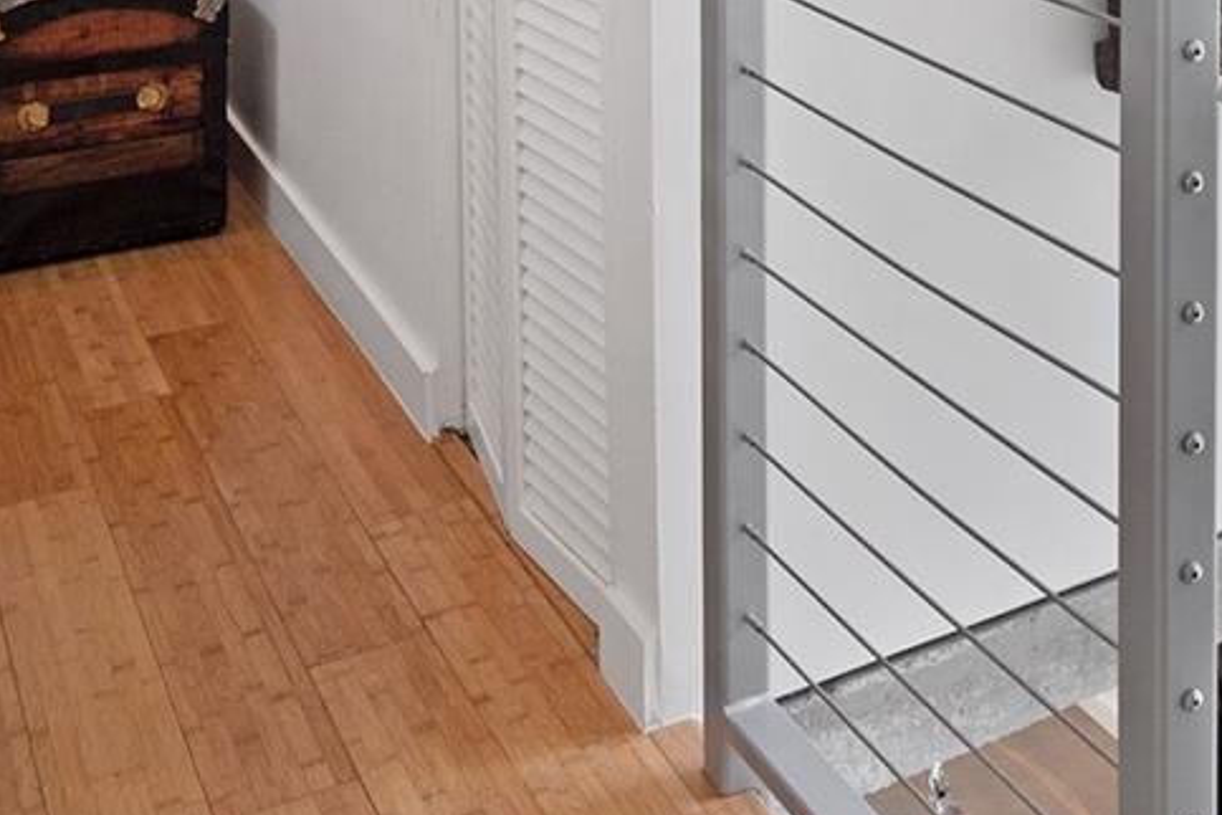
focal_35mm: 53
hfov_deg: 35.1
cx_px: 1131
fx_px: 1799
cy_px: -477
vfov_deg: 20.8
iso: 400
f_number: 8
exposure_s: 1/13
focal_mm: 16
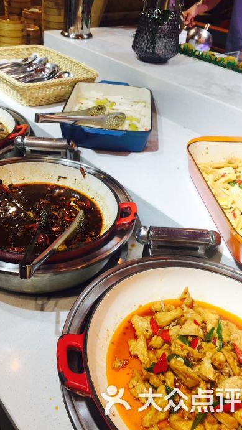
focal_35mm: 32
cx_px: 94
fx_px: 365
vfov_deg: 61.0
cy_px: 215
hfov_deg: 36.5
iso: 40
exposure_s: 1/50
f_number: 2.2
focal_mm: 4.15
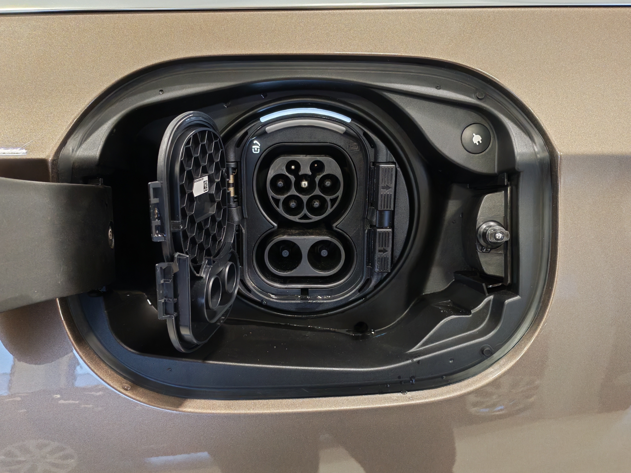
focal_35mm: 31
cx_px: 316
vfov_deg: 45.4
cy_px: 236
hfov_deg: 58.4
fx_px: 565
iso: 1250
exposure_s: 1/100
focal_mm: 6.12
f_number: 1.9
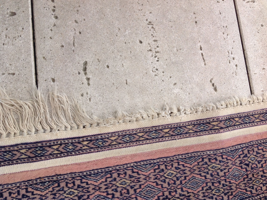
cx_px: 134
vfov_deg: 40.6
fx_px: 270
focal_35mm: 35
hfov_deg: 52.7
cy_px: 100
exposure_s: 1/387
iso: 50
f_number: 2.4
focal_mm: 4.28
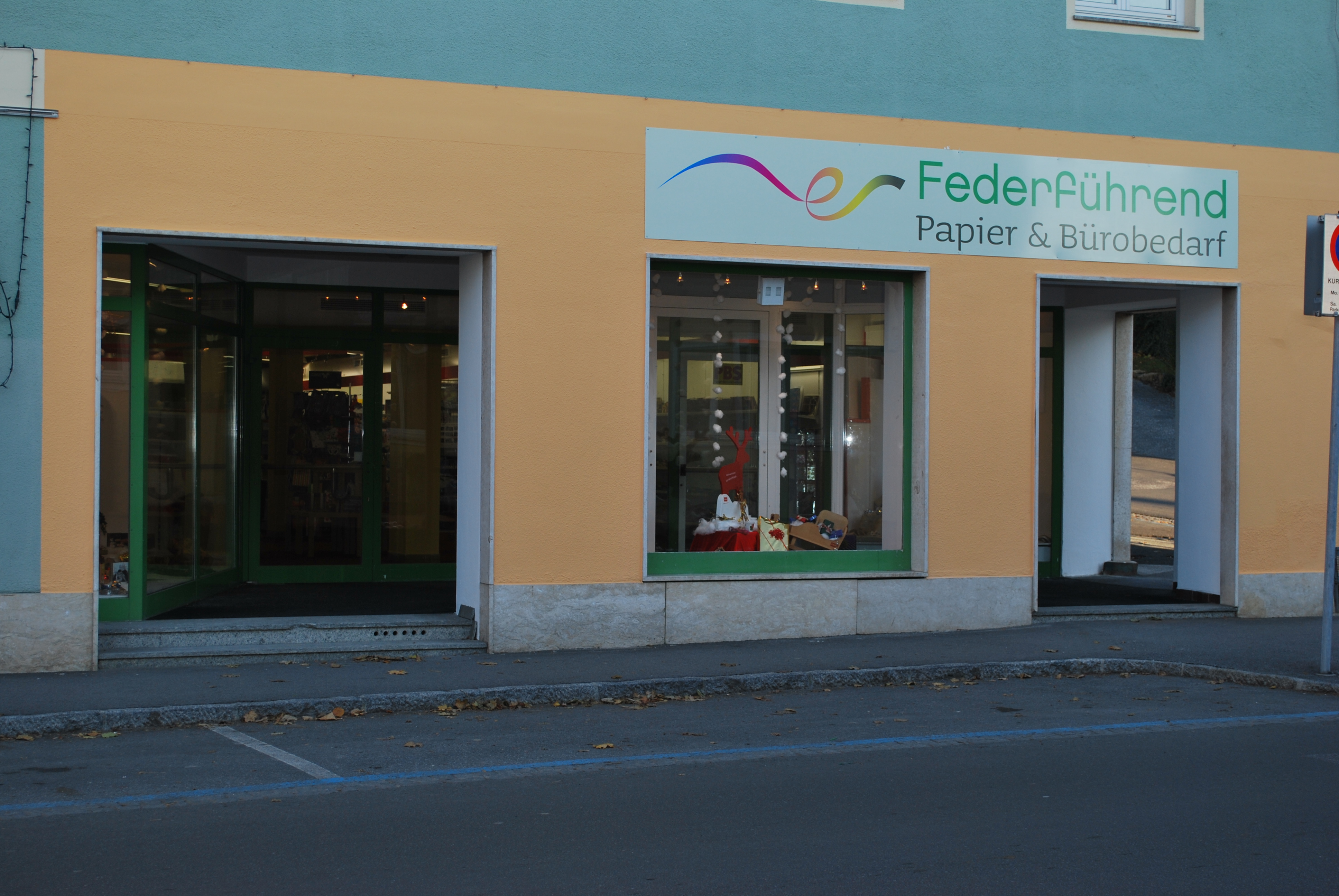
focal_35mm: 57
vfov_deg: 23.8
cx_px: 670
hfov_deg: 35.0
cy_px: 448
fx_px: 2123
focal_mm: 38
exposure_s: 1/125
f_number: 5.6
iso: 125
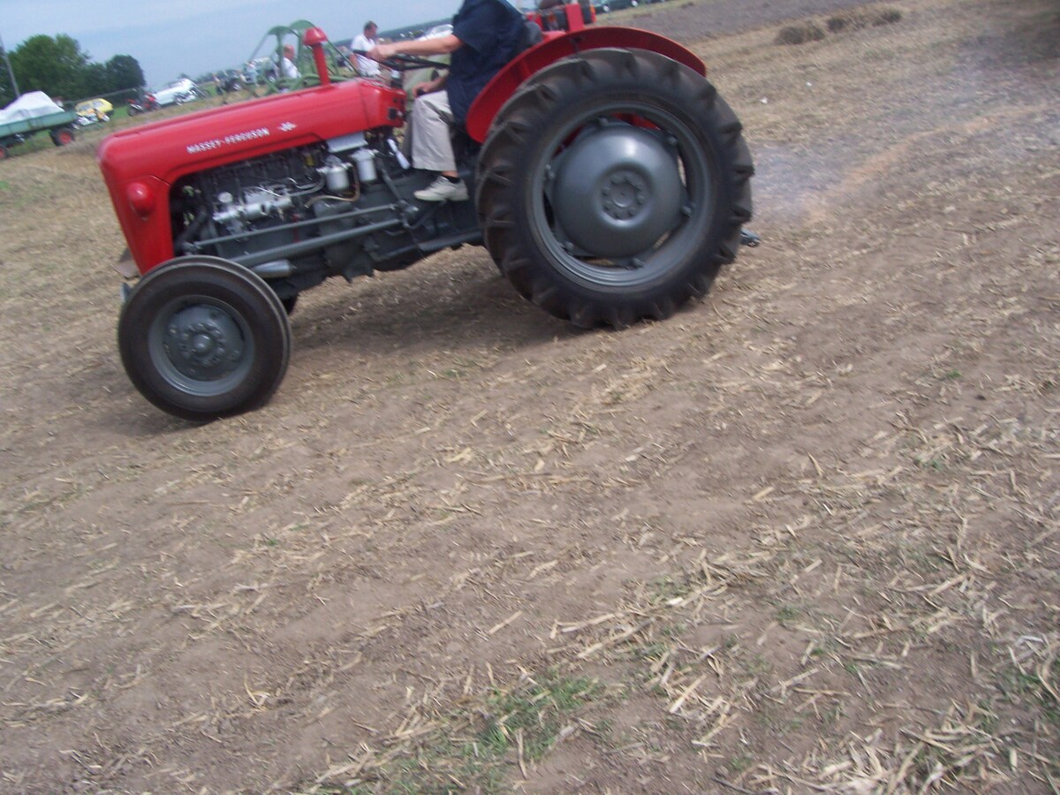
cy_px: 398
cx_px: 530
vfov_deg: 41.8
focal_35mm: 34
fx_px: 1041
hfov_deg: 54.0
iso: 80
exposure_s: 1/399
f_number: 5.1
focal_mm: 5.6
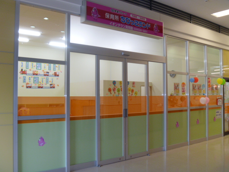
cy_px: 87
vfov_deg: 39.7
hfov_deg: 51.3
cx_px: 117
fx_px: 238
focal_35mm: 36
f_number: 3.5
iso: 100
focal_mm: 6.3
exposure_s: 1/30
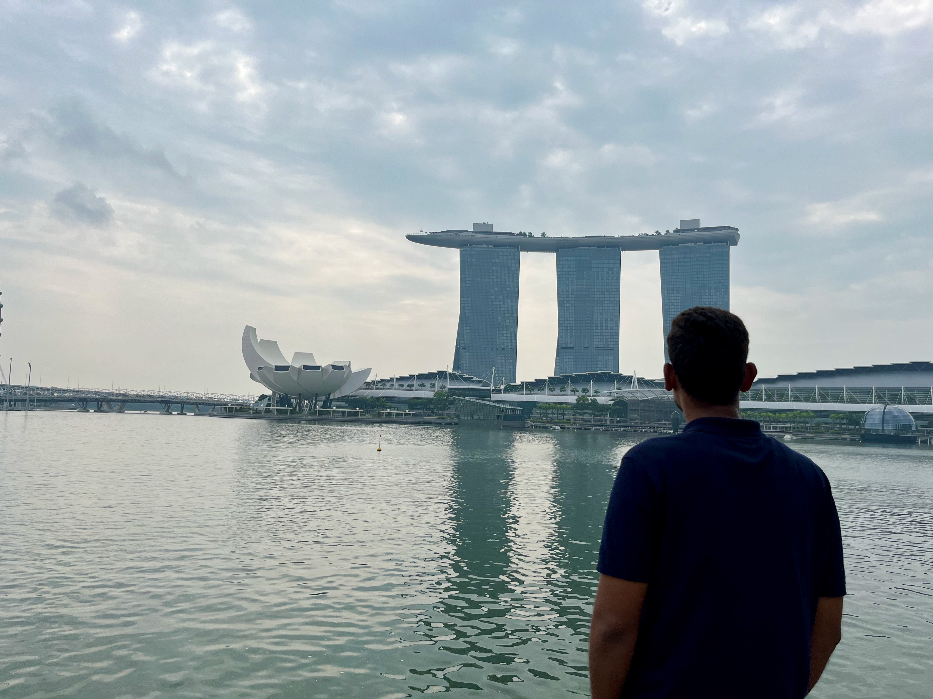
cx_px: 466
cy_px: 350
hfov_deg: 67.3
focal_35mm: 26
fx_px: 701
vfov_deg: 53.1
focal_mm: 5.1
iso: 50
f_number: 1.6
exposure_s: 1/5319
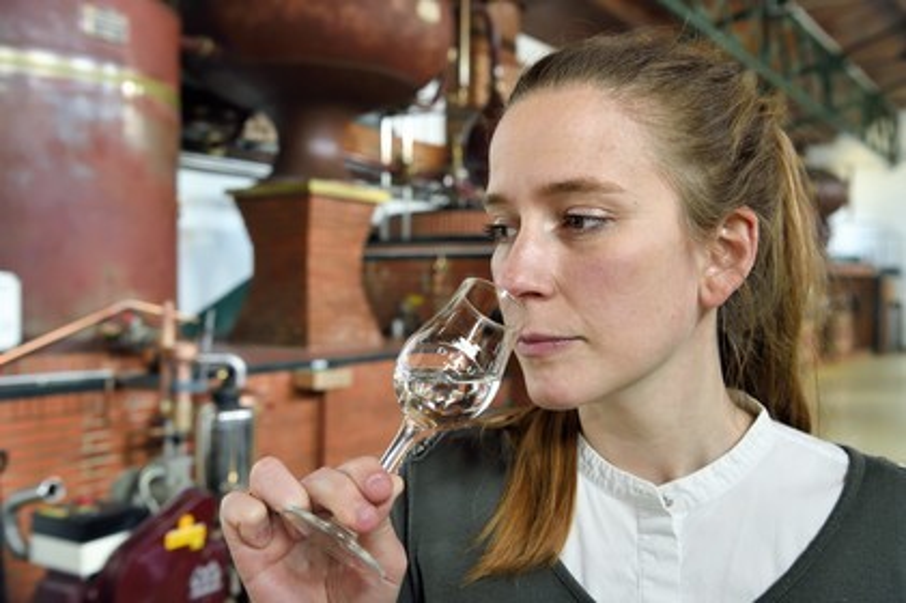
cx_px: 453
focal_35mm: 38
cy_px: 302
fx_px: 956
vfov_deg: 35.0
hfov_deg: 50.7
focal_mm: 38
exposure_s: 1/80
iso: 1600
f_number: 6.3
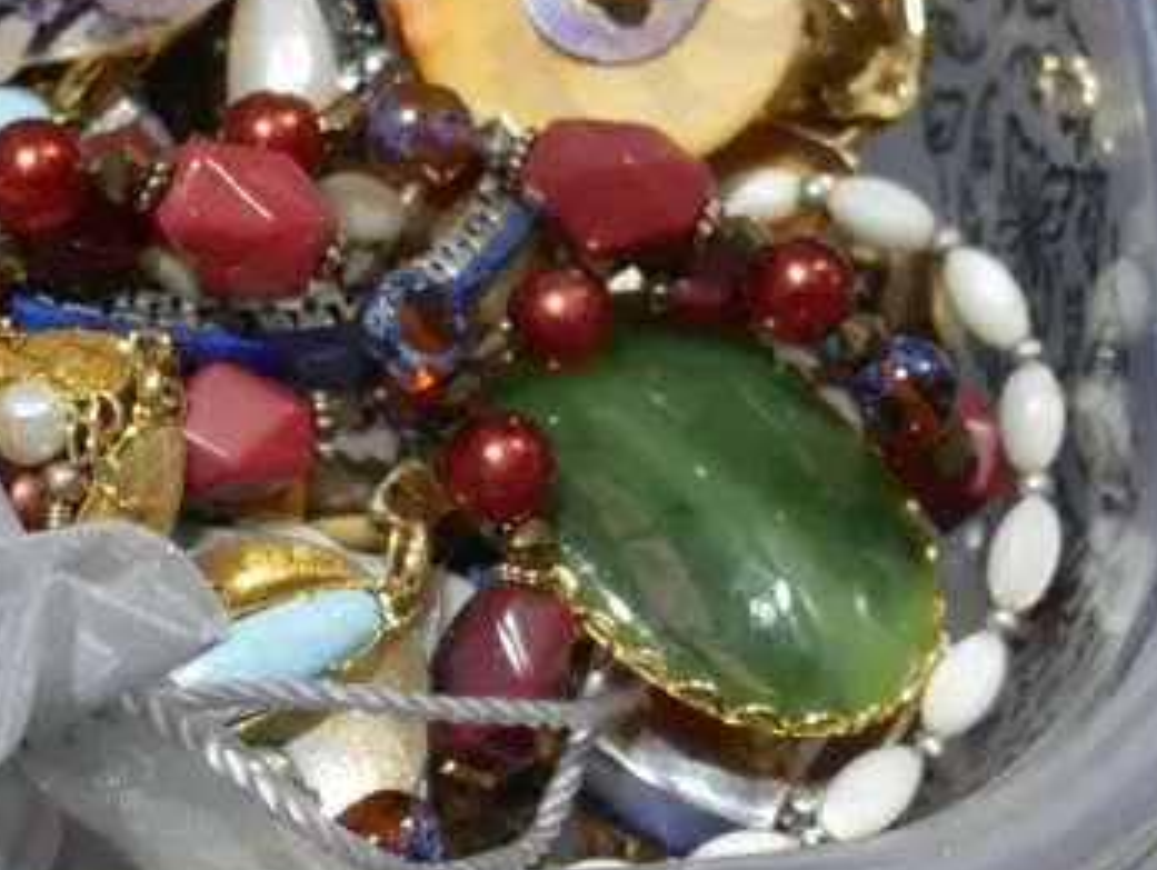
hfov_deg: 16.6
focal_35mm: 118
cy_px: 272
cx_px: 347
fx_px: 3948
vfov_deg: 12.6
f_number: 4.4
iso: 500
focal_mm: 20
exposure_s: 1/60
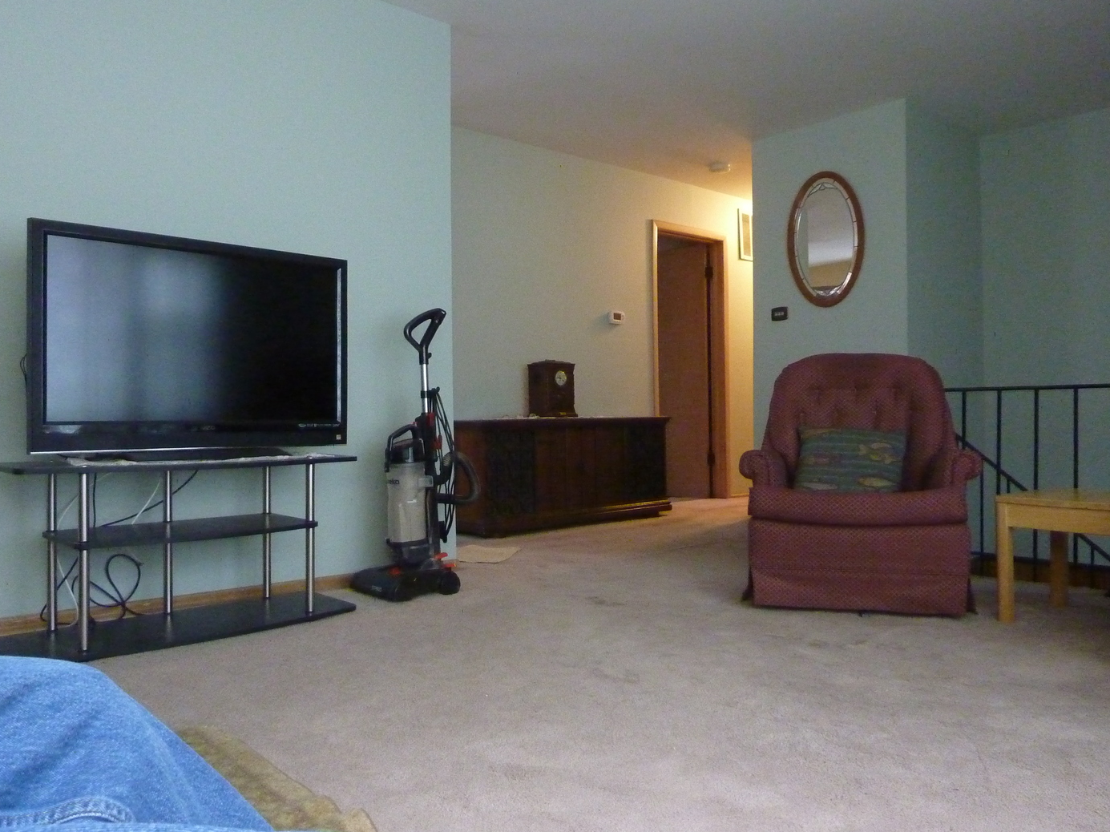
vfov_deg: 53.0
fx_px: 834
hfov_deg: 67.3
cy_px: 428
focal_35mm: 26
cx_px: 539
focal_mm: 4.1
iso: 800
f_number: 3.3
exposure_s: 1/8
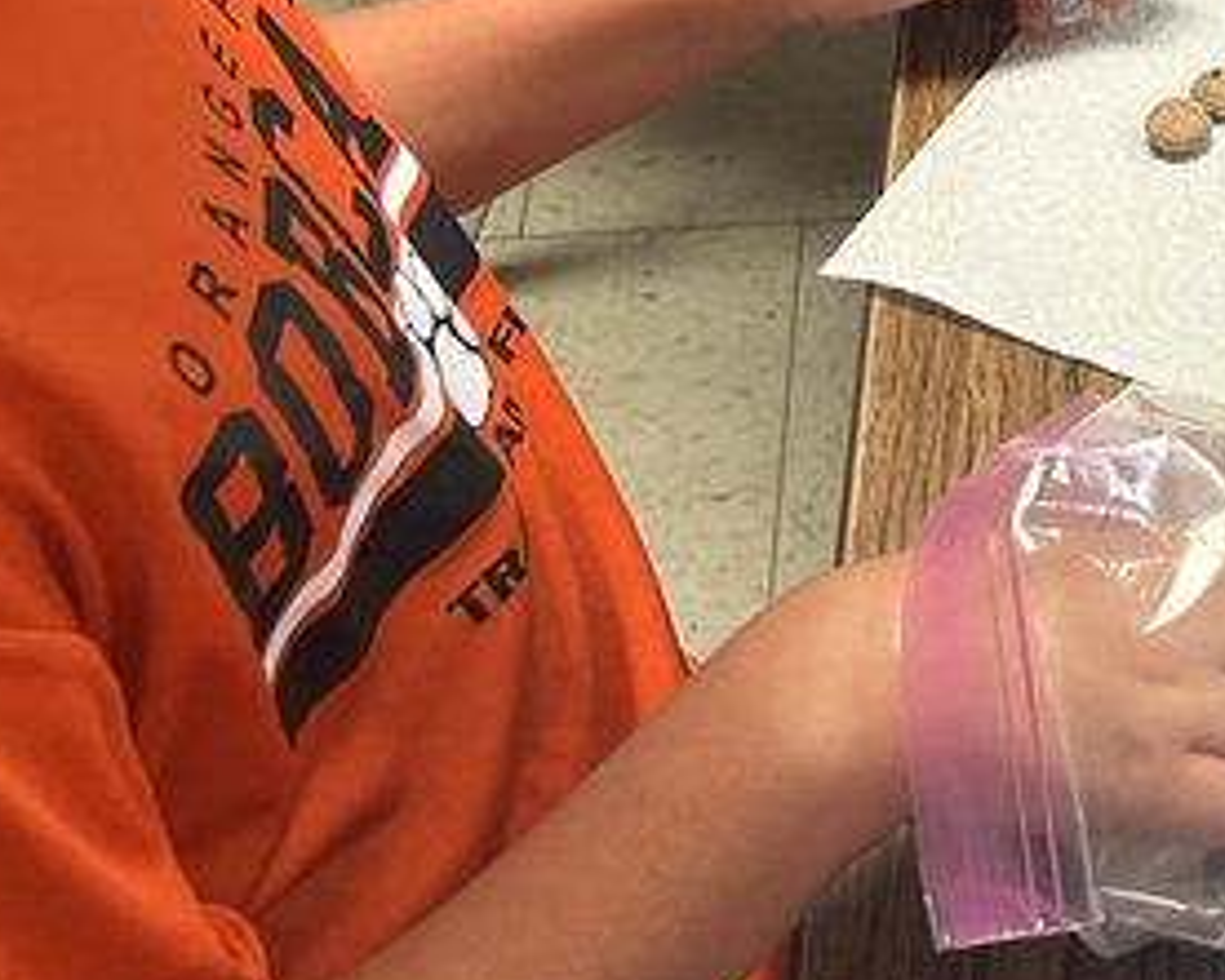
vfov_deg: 16.0
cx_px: 1349
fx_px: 3409
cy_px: -22
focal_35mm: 94
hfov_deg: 19.5
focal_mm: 5.7
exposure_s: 1/64
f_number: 1.5
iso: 50
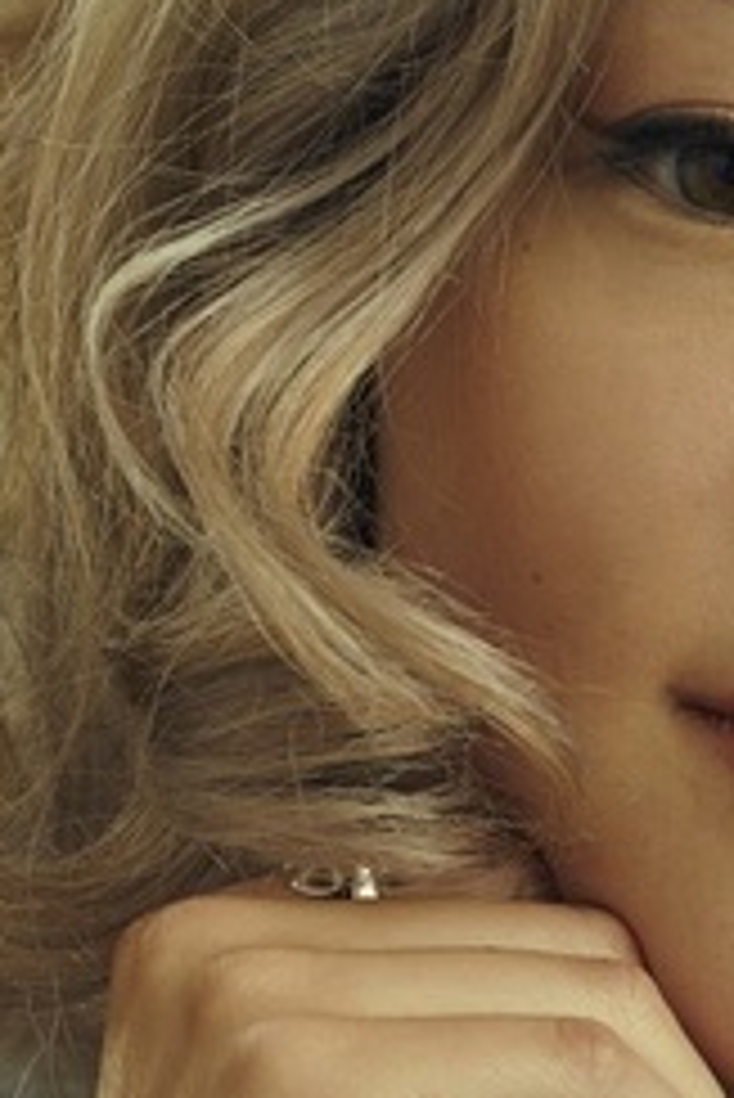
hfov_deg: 5.4
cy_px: 1737
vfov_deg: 8.0
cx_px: 1049
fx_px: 7695
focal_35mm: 252
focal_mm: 50
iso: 200
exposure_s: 1/200
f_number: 4
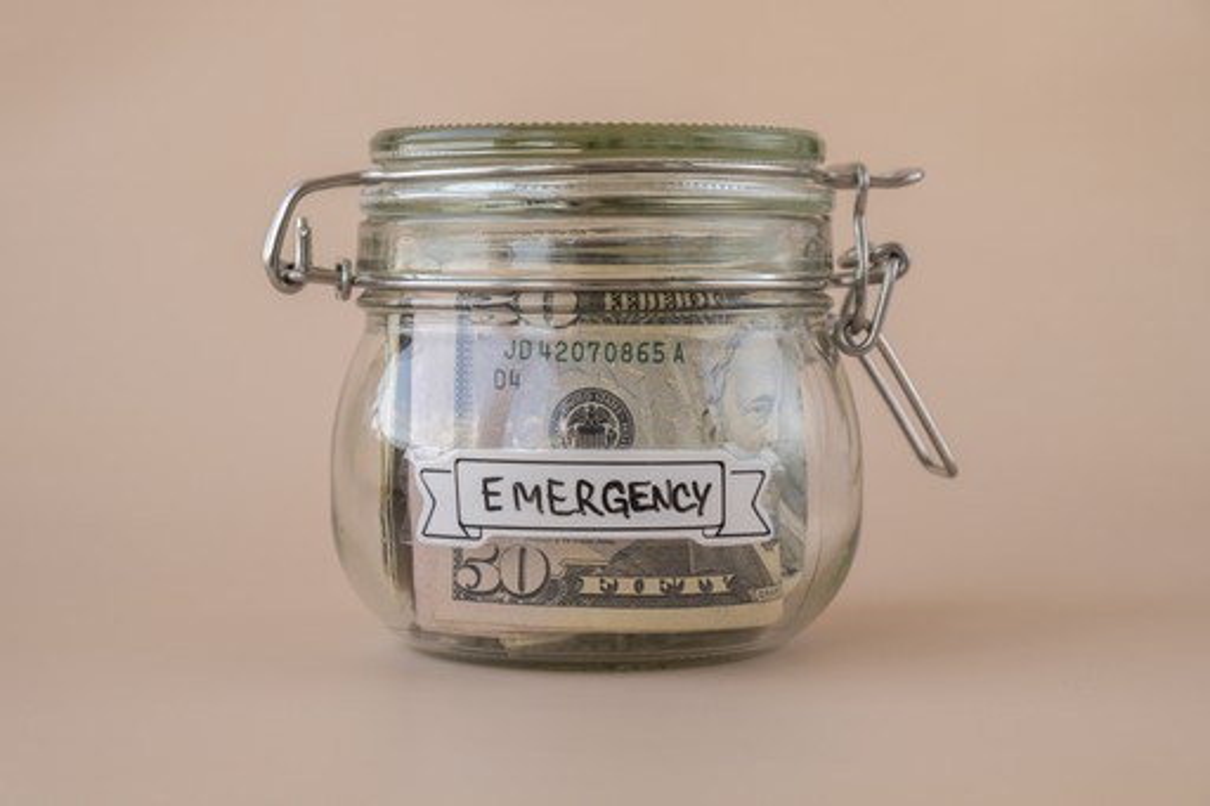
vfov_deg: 20.3
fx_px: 2251
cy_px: 403
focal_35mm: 67
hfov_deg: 30.1
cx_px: 605
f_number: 6.4
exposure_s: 1/240
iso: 640
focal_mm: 44.4
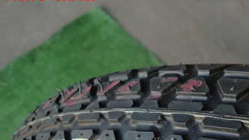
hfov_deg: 41.0
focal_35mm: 49
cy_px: 154
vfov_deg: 23.0
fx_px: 324
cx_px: 183
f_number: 2
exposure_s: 1/100
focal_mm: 4.5
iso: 100
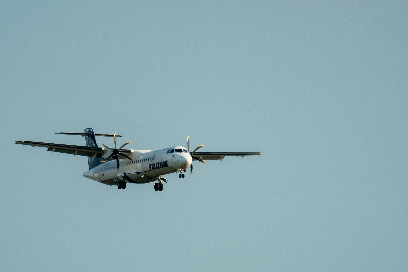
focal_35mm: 500
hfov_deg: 4.1
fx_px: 5667
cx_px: 204
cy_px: 136
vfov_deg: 2.8
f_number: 6.7
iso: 500
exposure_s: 1/3200
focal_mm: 500
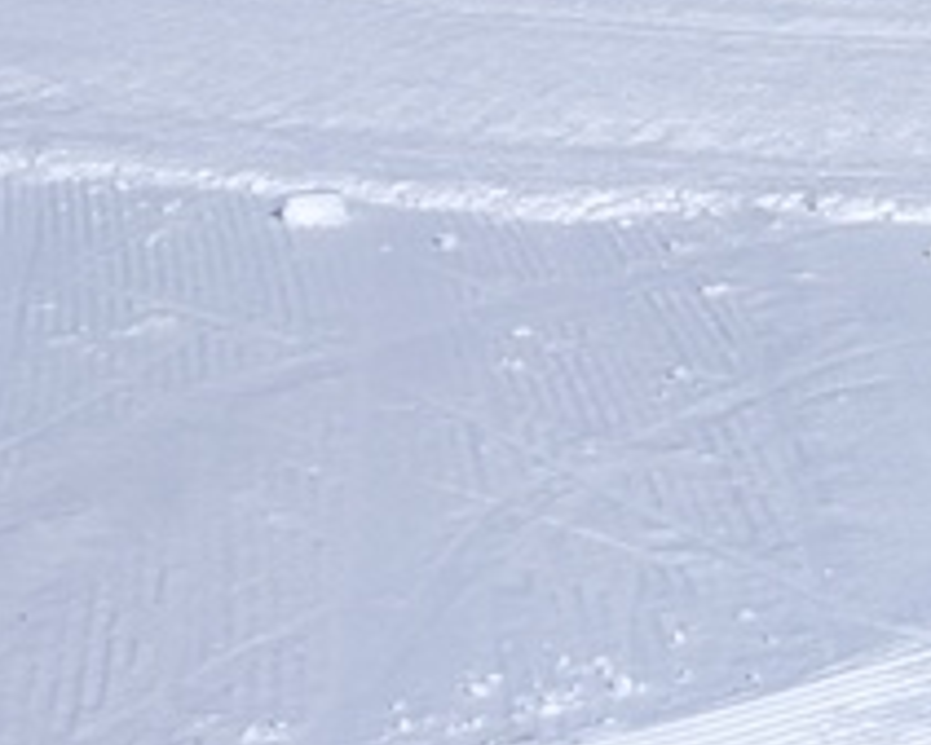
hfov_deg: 13.8
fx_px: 3529
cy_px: -348
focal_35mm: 128
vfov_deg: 11.6
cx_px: 1544
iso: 90
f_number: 1.8
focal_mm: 4.44
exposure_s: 1/11765
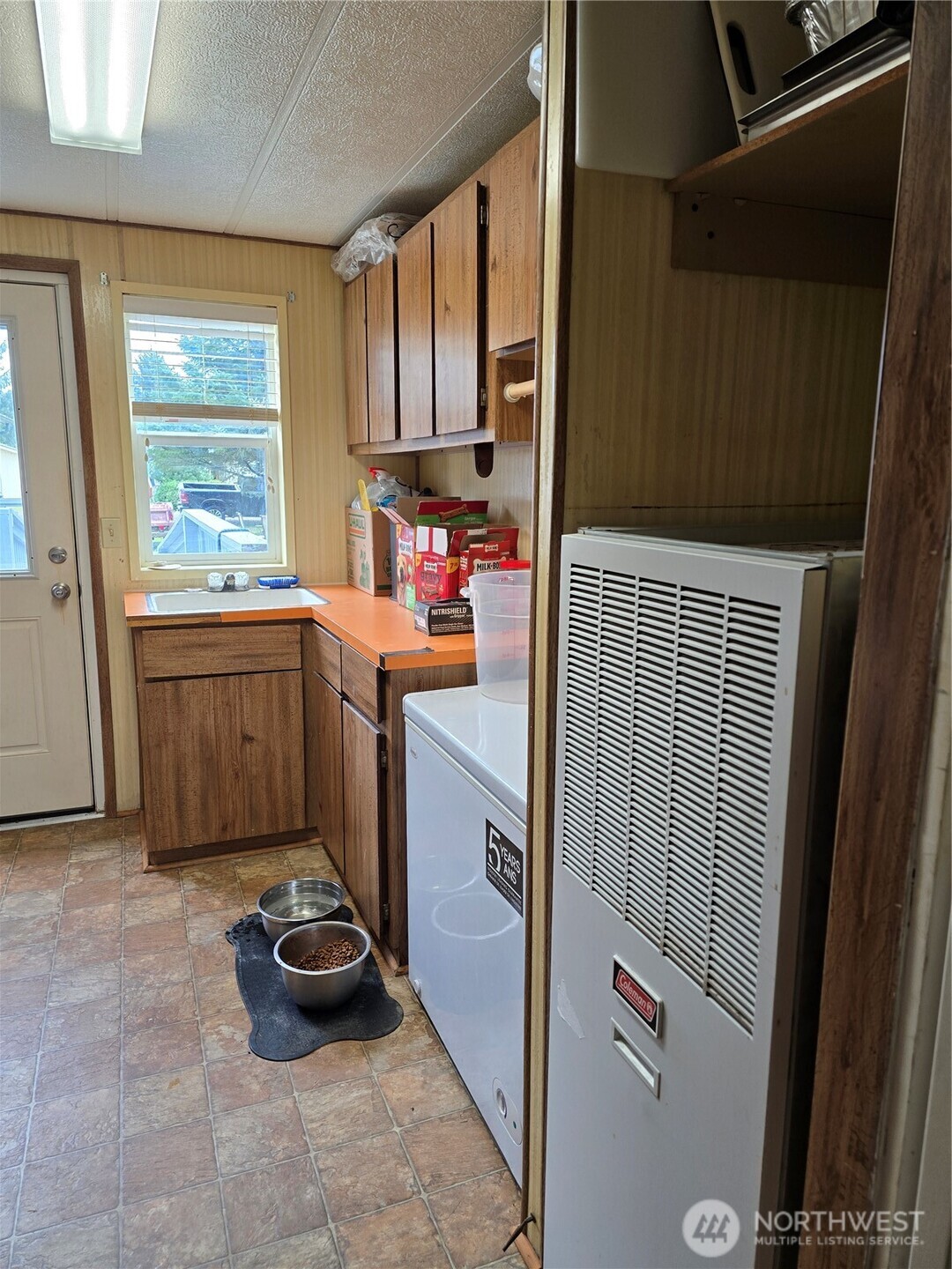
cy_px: 634
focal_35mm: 23
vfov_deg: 73.9
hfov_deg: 58.9
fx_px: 843
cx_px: 476
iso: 80
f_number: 1.7
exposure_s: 1/120
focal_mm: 6.3
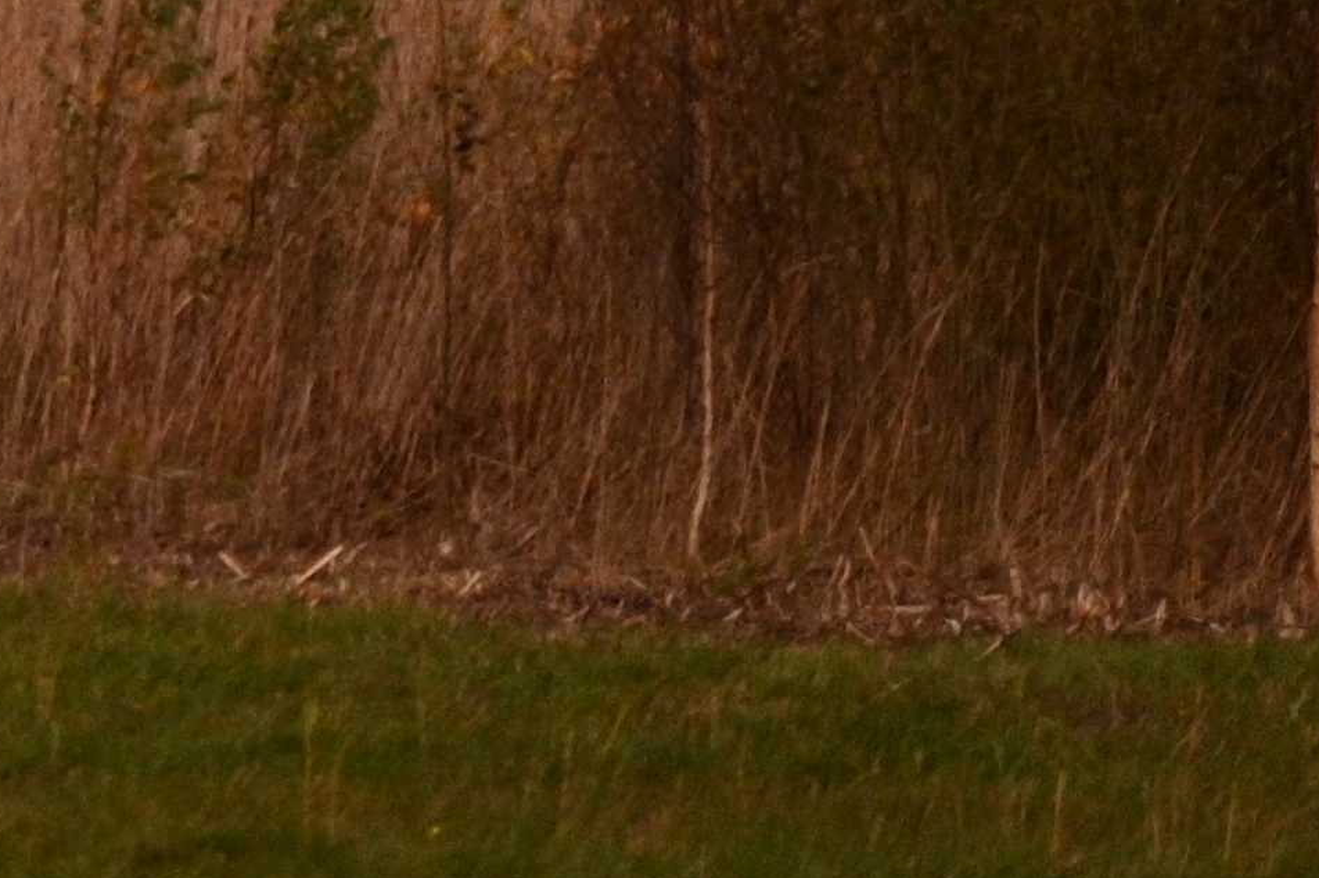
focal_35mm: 762
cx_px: -2570
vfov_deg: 1.8
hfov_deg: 2.7
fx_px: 27908
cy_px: -1680
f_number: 4
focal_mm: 120
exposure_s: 1/100
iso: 1600
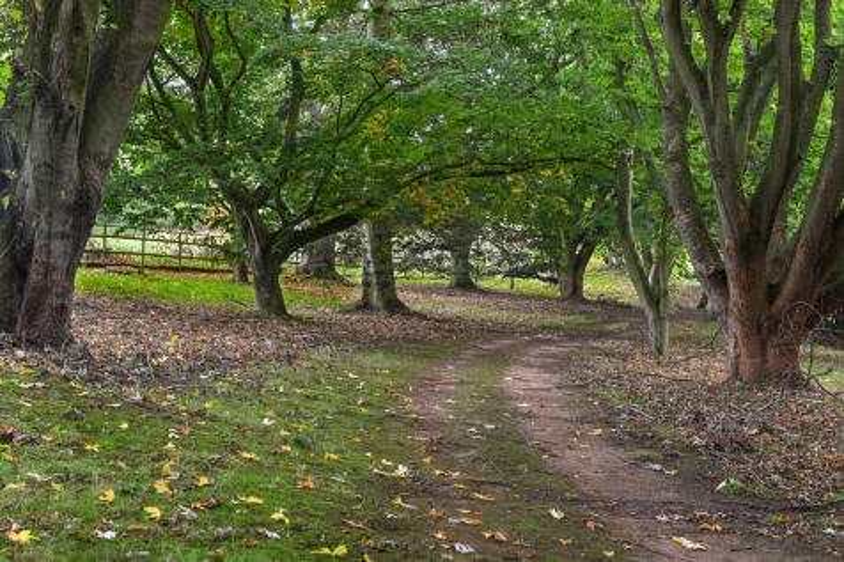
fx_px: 1172
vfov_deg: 27.0
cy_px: 281
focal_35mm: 50
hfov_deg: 39.6
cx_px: 422
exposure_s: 1/6
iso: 400
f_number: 8
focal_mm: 50
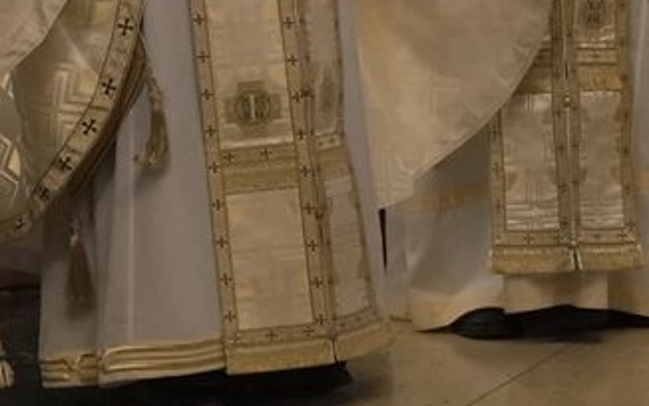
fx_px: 5256
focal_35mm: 297
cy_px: -193
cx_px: 270
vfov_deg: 4.4
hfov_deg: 7.1
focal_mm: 58.8
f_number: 4
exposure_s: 1/100
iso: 6400
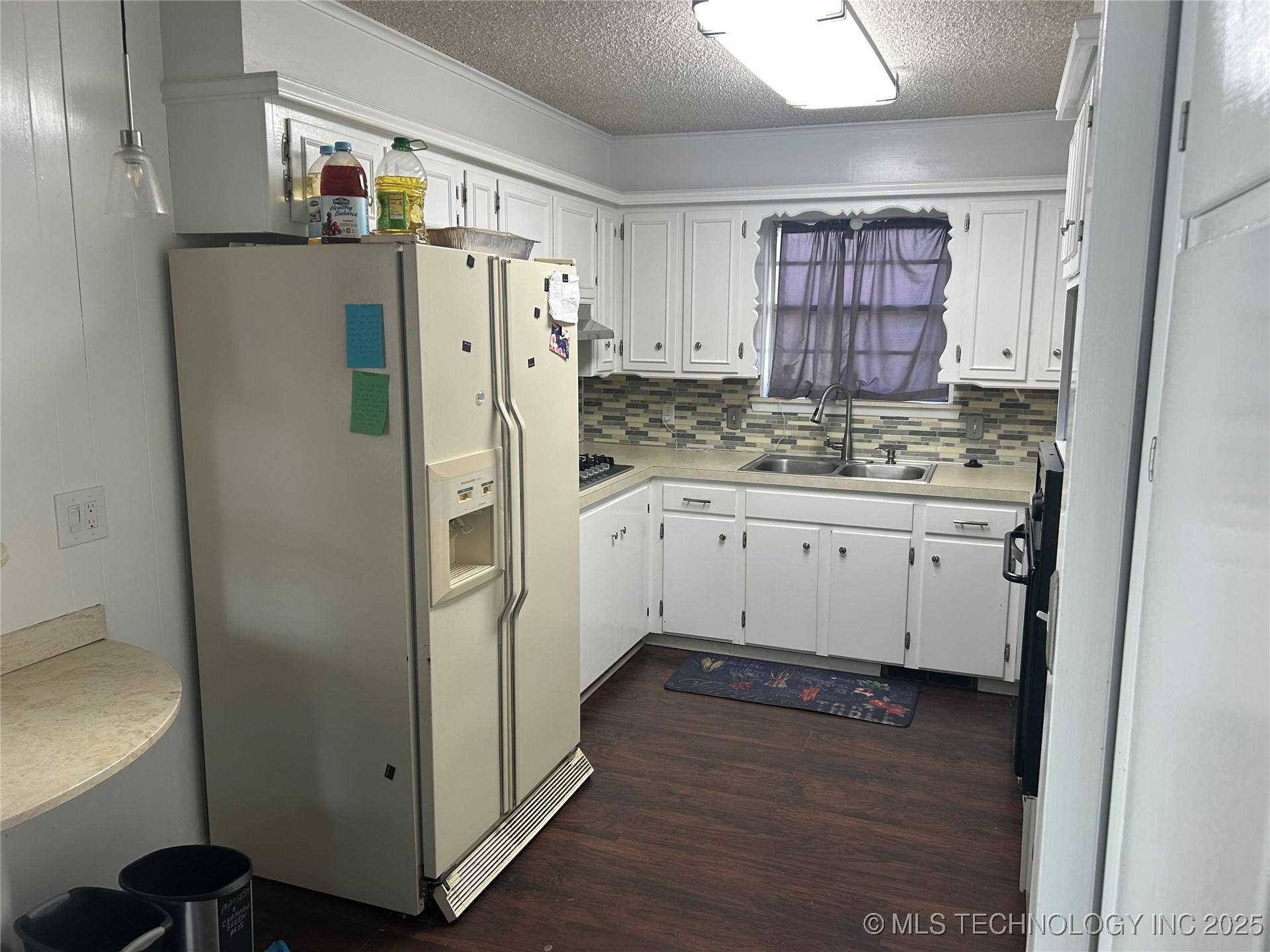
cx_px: 635
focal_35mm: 26
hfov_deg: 67.3
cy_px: 476
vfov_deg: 53.1
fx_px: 954
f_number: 1.5
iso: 80
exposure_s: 1/120
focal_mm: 5.7
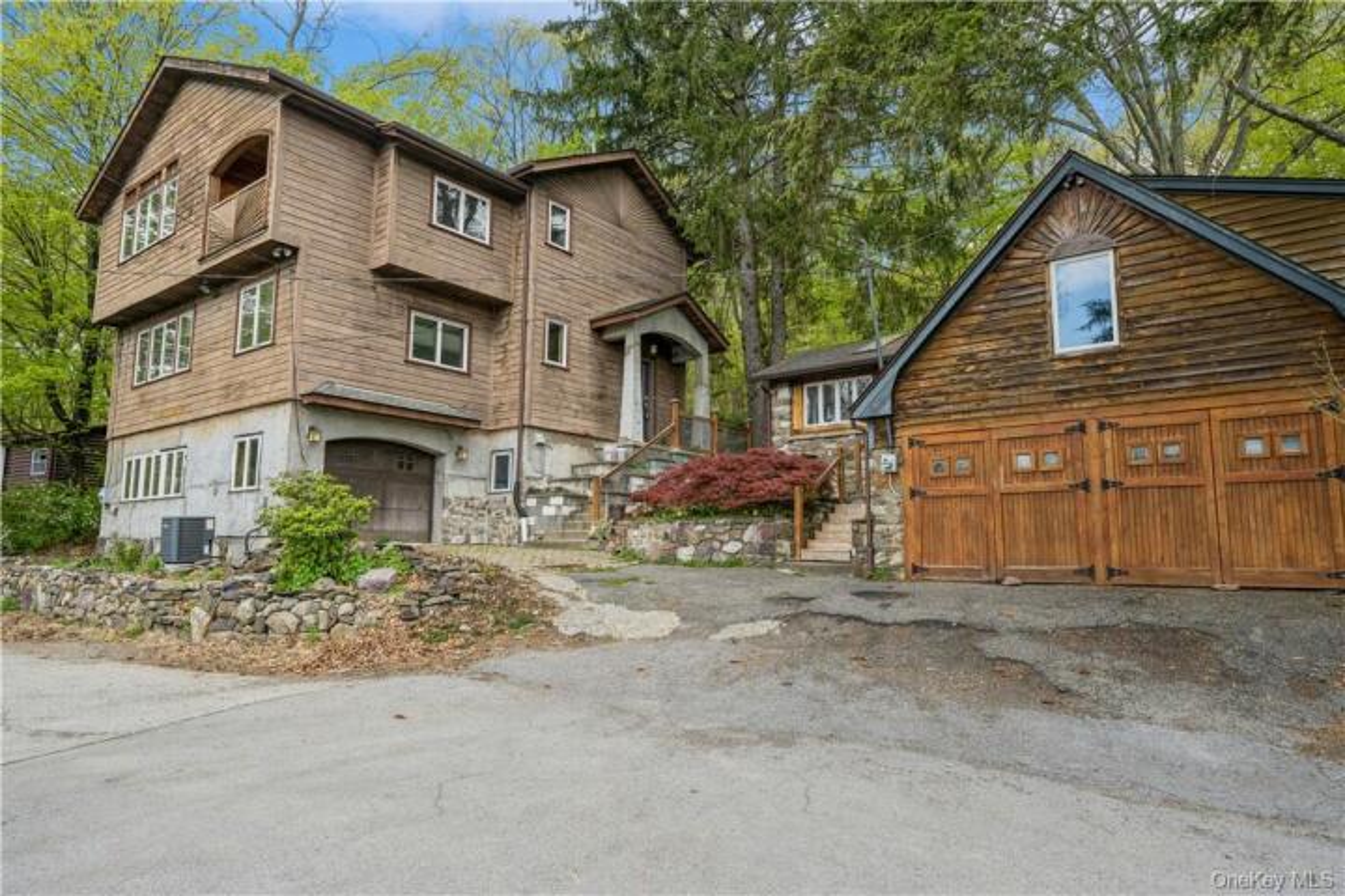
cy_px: 448
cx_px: 672
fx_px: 747
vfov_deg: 61.9
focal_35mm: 20
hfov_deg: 84.0
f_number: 8
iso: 500
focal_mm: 20
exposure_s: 1/250
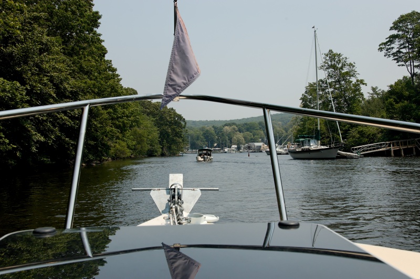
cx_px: 210
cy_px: 140
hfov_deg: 48.0
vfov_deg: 33.0
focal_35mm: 40
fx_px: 472
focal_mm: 27
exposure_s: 1/160
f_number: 11
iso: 200
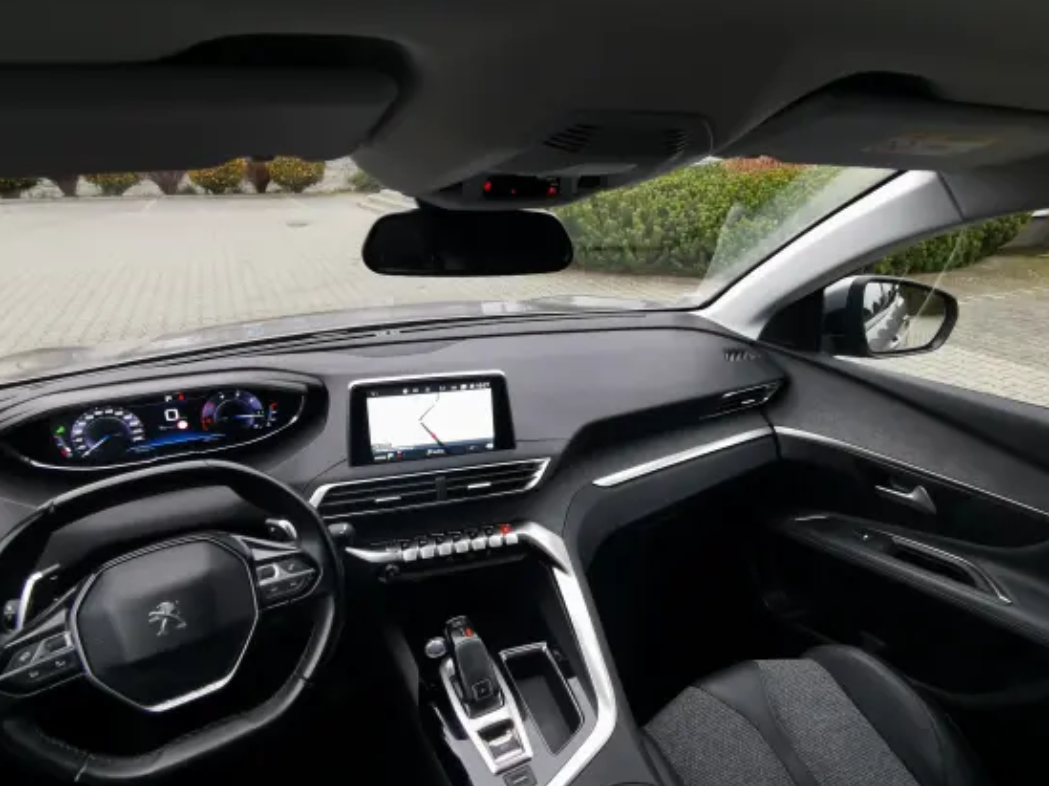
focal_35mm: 21
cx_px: 569
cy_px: 400
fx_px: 636
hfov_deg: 78.9
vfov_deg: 63.4
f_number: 2.2
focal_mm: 2.35
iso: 64
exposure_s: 1/50
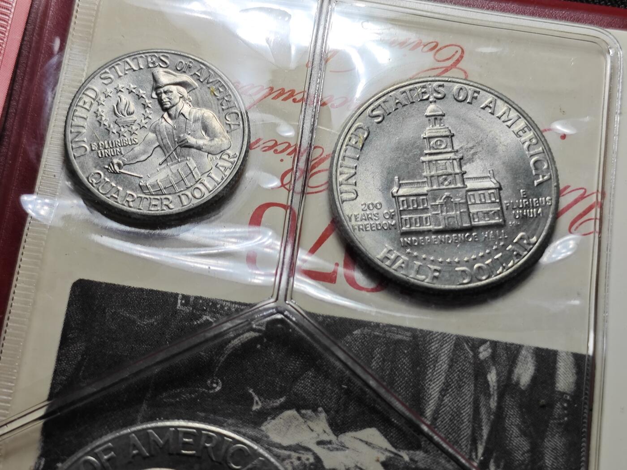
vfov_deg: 22.9
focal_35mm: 64
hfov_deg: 30.3
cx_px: 314
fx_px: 1159
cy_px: 235
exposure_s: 1/103
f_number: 1.6
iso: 50
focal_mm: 5.84
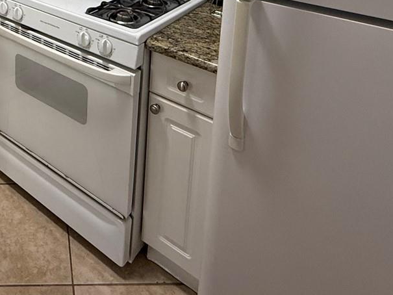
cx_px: 41
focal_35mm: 37
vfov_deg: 31.9
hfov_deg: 45.5
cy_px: -64
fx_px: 420
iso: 250
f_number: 2.2
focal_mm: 2.22
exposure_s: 1/120
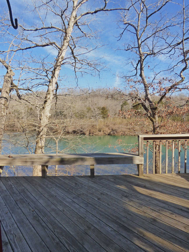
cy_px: 126
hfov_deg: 61.1
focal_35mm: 22
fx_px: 160
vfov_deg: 76.4
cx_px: 94
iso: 200
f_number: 2.9
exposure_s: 1/500
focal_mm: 3.88
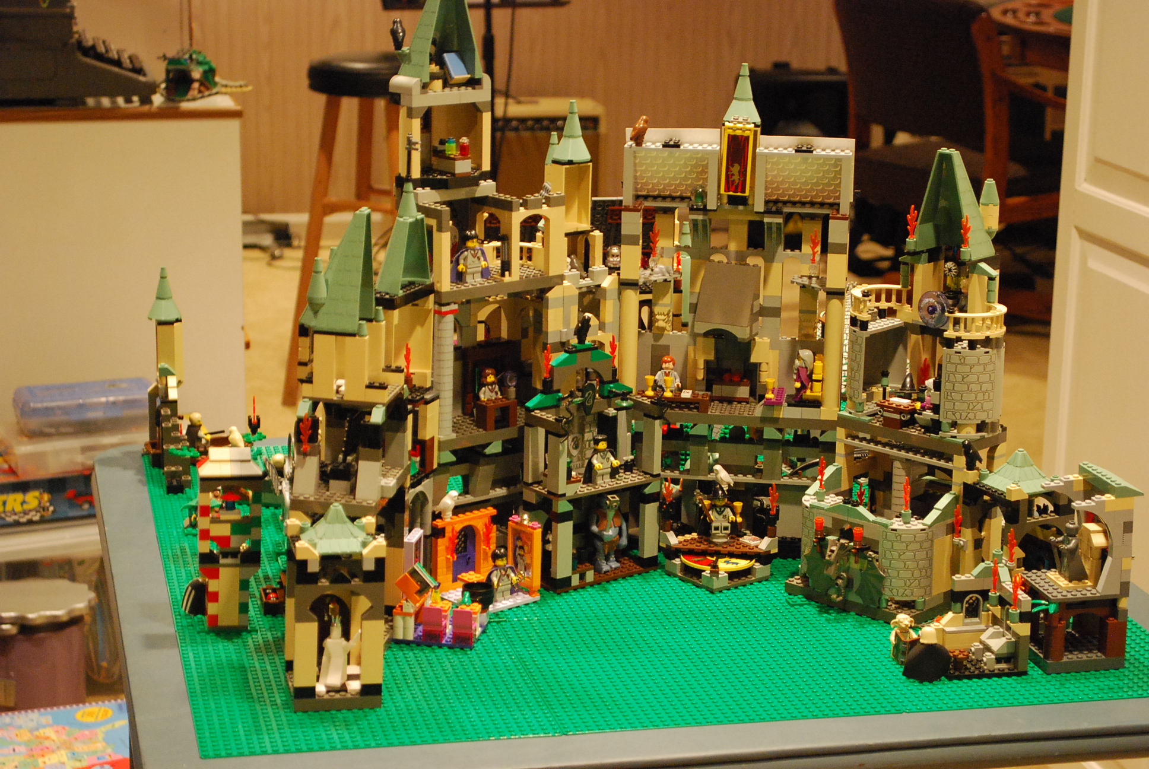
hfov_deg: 27.0
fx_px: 2397
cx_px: 574
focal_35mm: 75
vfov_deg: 18.2
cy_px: 384
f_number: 5.6
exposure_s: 1/13
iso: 1600
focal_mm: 50
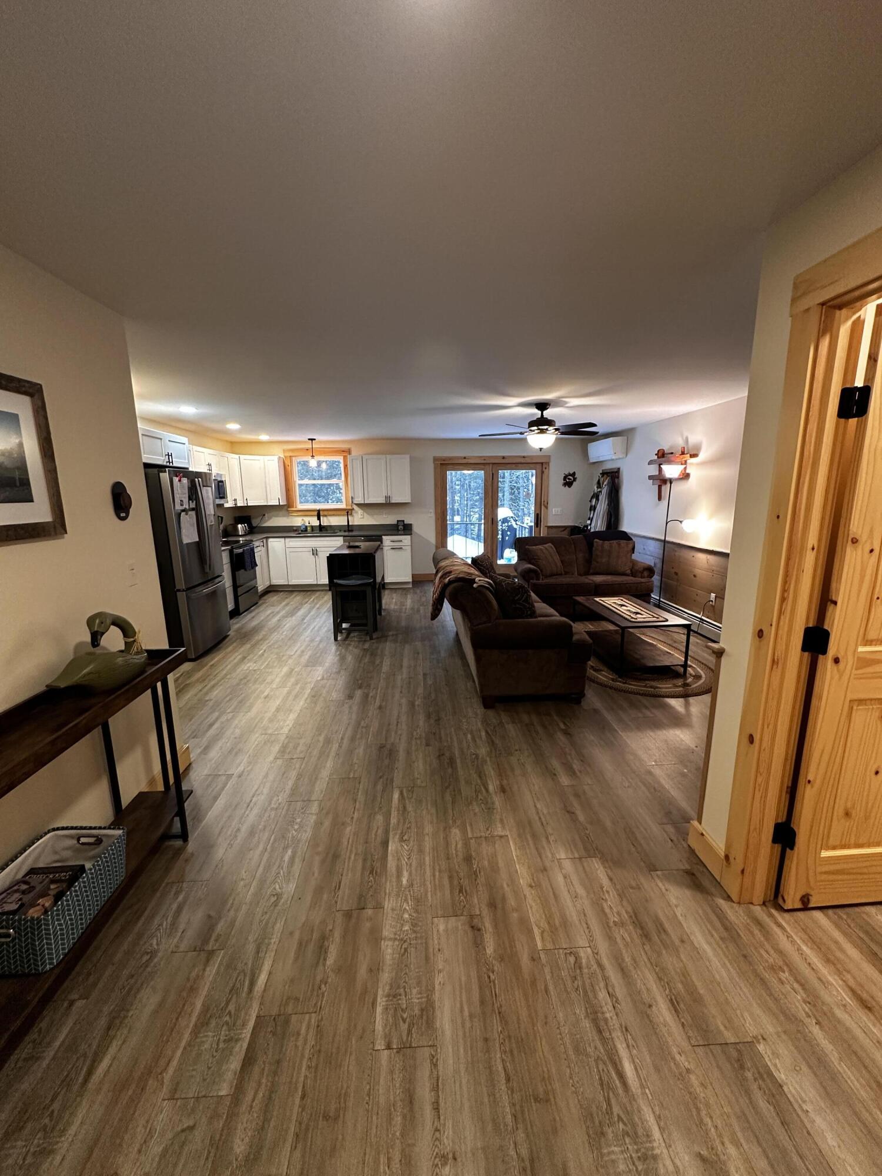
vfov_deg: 102.1
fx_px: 476
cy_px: 588
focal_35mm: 14
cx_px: 441
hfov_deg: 85.7
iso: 320
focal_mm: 2.22
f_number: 2.2
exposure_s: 1/60
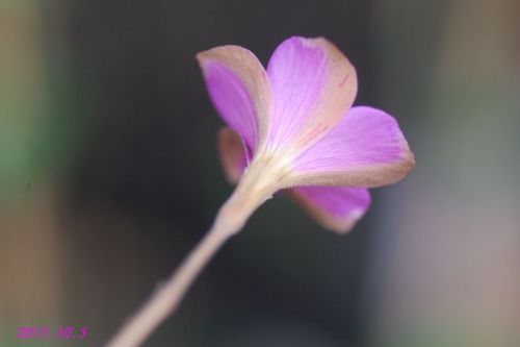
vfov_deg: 10.2
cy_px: 174
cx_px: 260
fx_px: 1949
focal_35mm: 135
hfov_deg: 15.2
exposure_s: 1/160
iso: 250
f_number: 4
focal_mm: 90
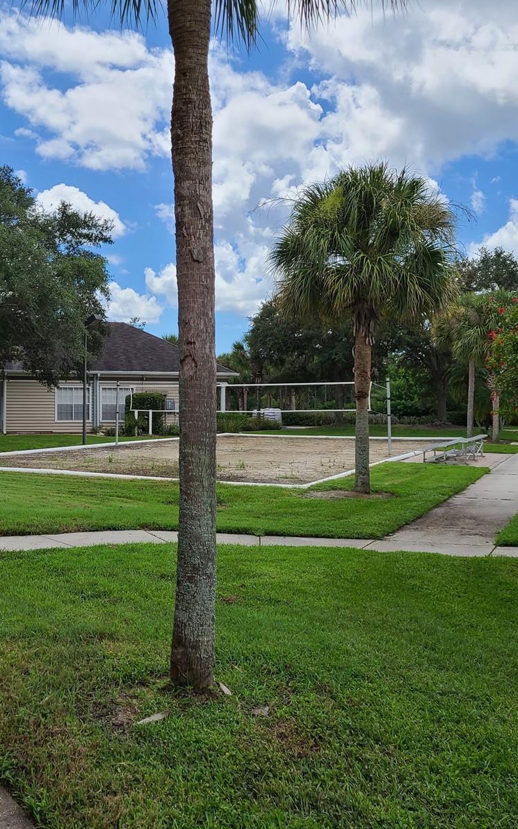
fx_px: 836
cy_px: 415
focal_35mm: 37
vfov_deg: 52.7
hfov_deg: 34.3
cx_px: 200
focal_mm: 5.4
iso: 40
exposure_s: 1/2859
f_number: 1.8
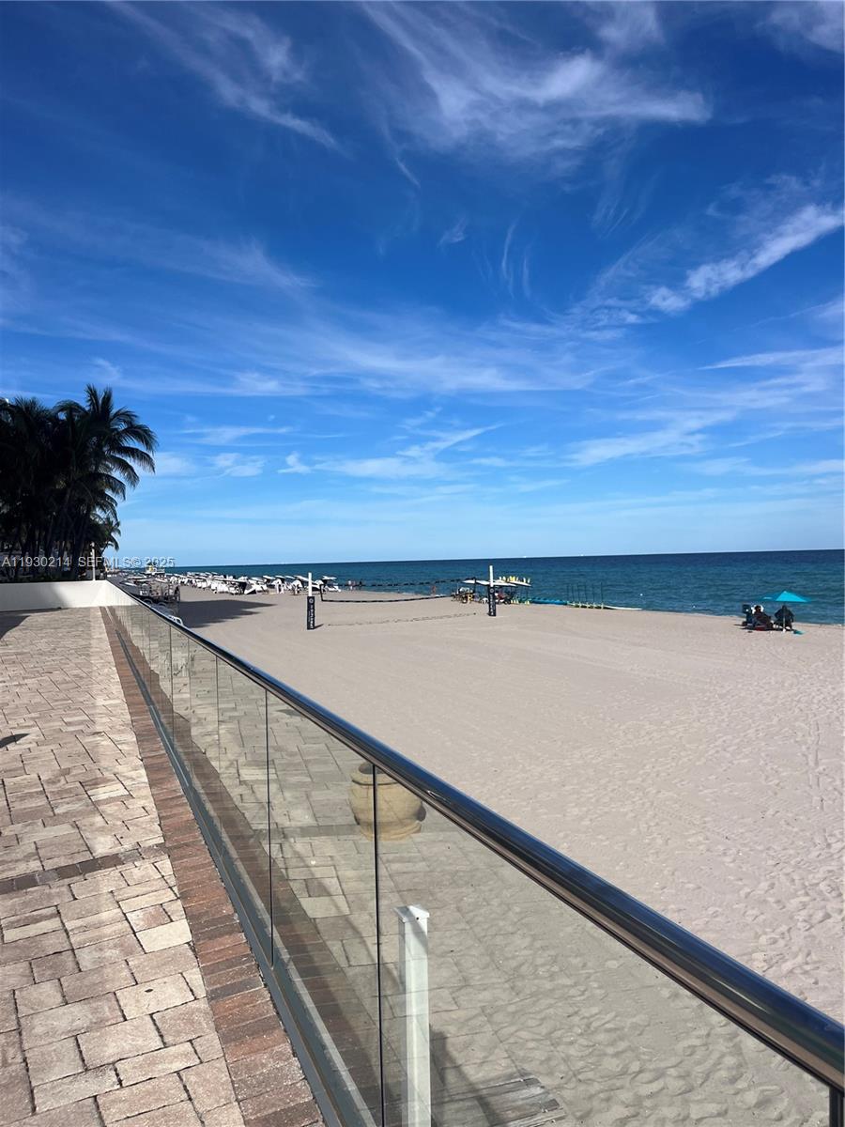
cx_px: 422
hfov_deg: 53.1
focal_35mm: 26
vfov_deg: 67.3
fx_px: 846
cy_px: 564
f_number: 1.6
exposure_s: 1/7353
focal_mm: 5.1
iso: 50
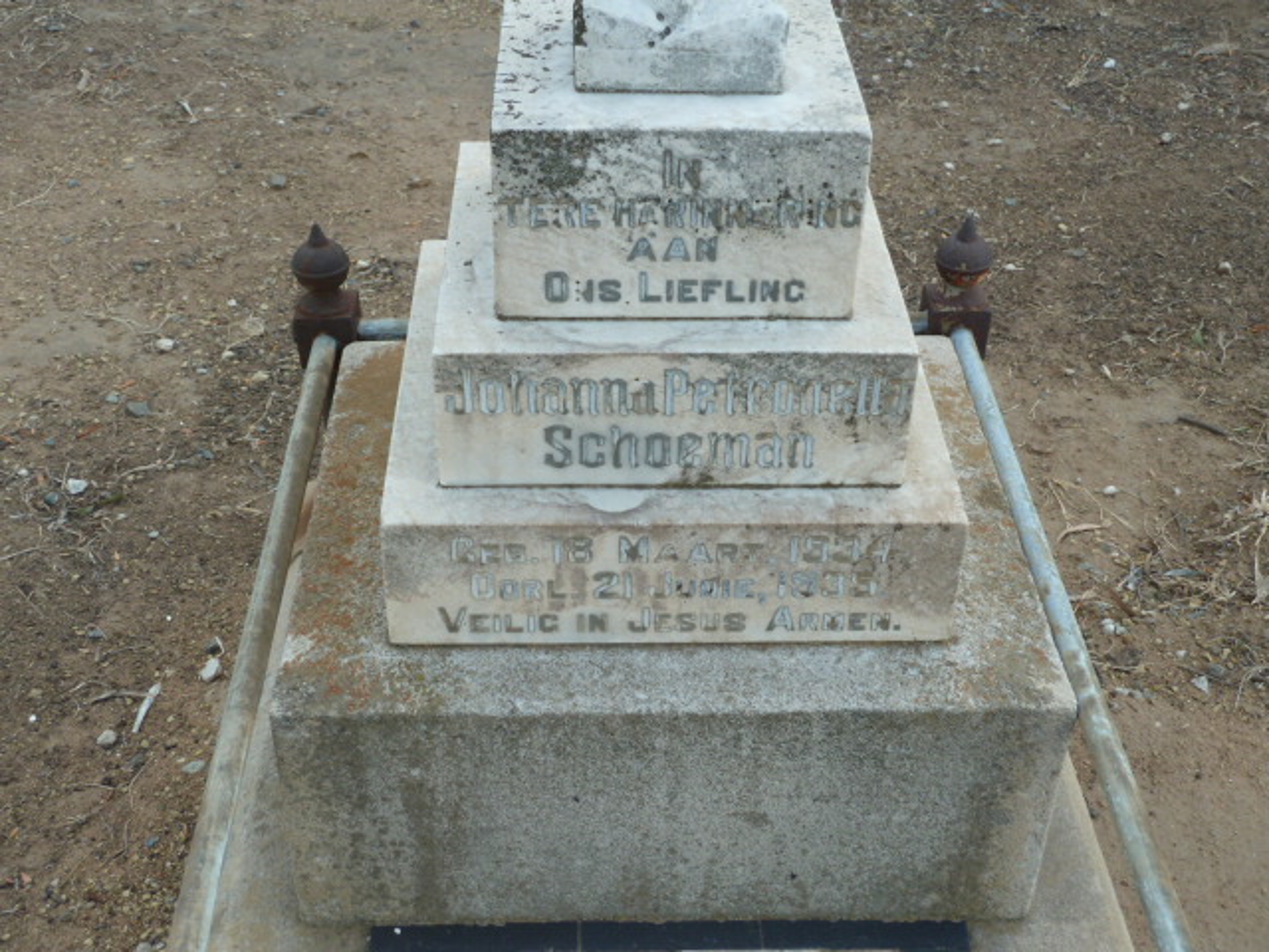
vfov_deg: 32.9
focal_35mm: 44
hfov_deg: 42.9
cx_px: 634
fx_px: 1613
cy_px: 476
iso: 80
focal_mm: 7.3
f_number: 4
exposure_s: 1/125
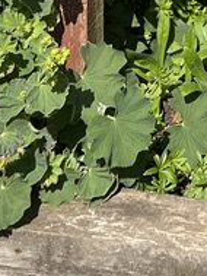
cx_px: 410
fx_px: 1123
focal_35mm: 141
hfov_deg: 9.8
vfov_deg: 11.0
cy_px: -451
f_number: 1.5
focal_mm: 5.7
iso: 50
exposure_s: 1/5319
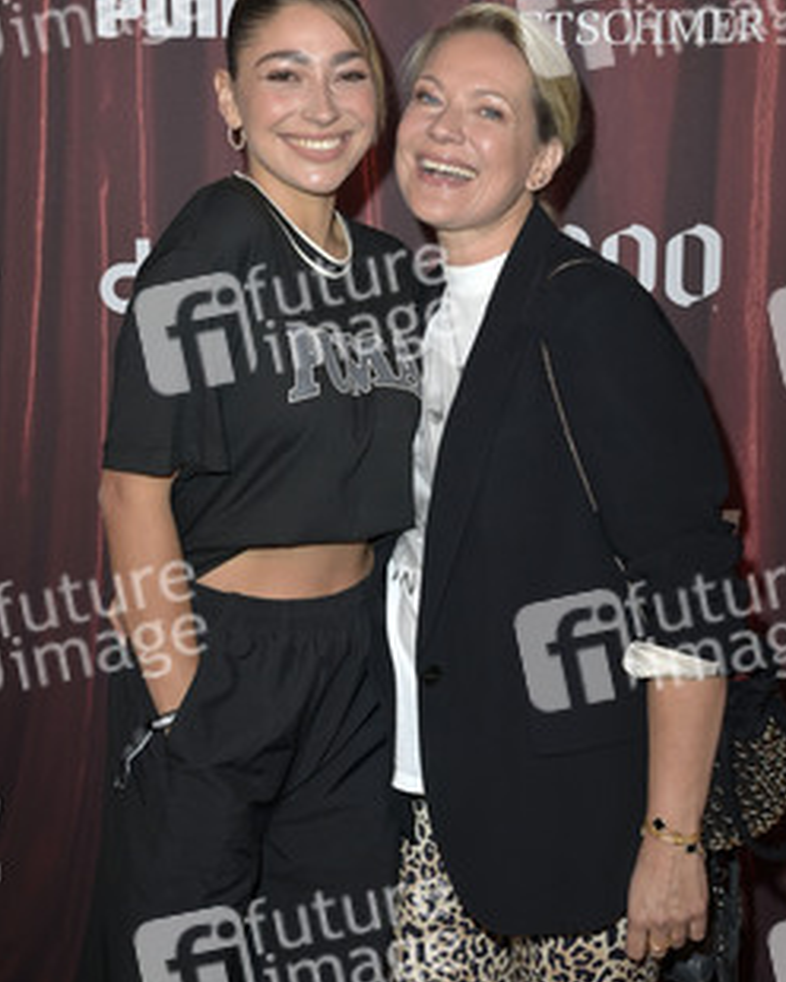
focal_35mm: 58
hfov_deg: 26.2
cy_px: 478
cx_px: 390
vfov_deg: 32.5
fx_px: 1687
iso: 800
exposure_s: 1/250
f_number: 5.6
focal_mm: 48
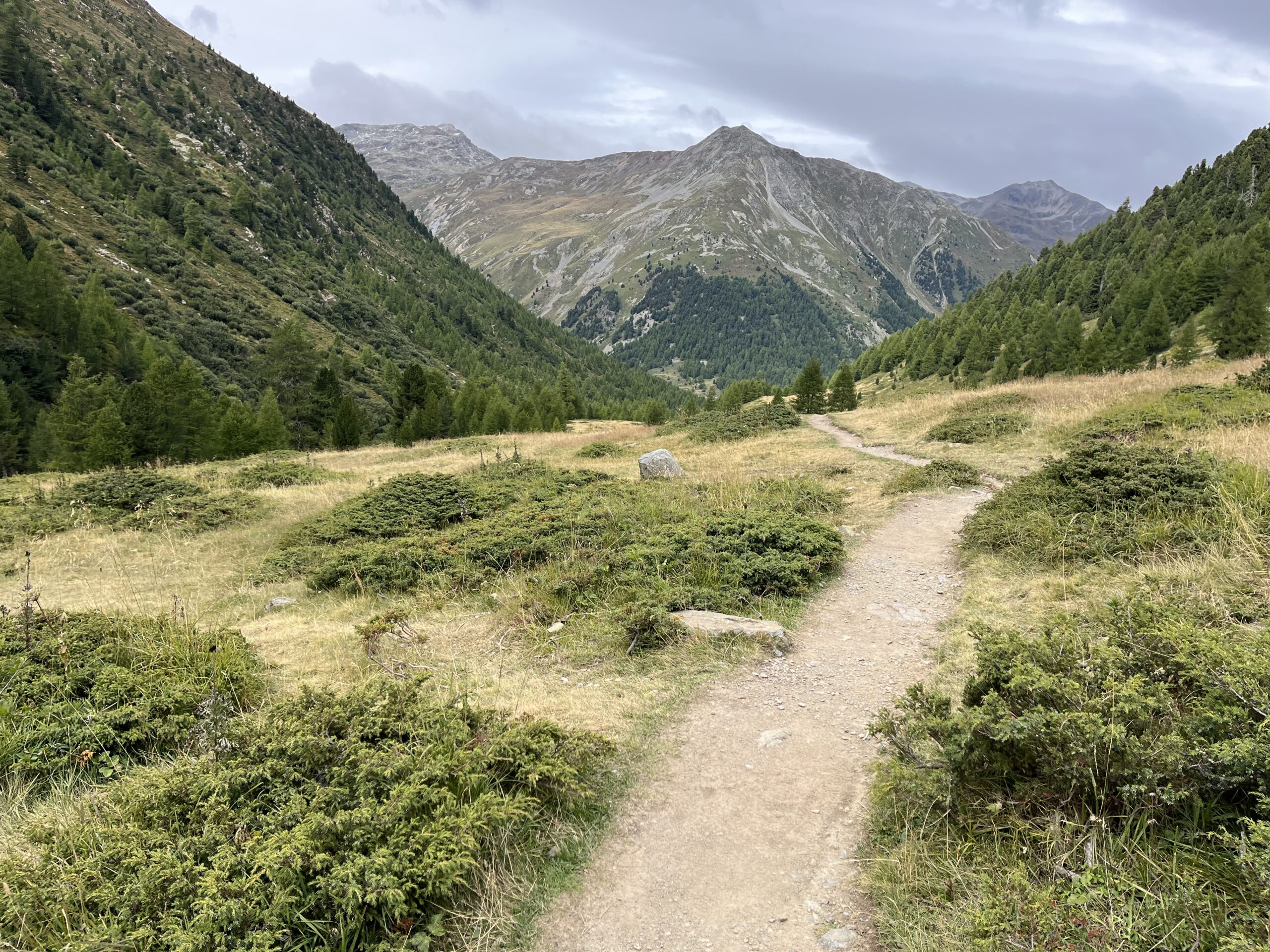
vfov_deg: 53.1
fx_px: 954
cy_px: 476
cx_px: 635
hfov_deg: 67.3
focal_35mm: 26
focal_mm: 5.1
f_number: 1.6
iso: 50
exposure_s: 1/1862
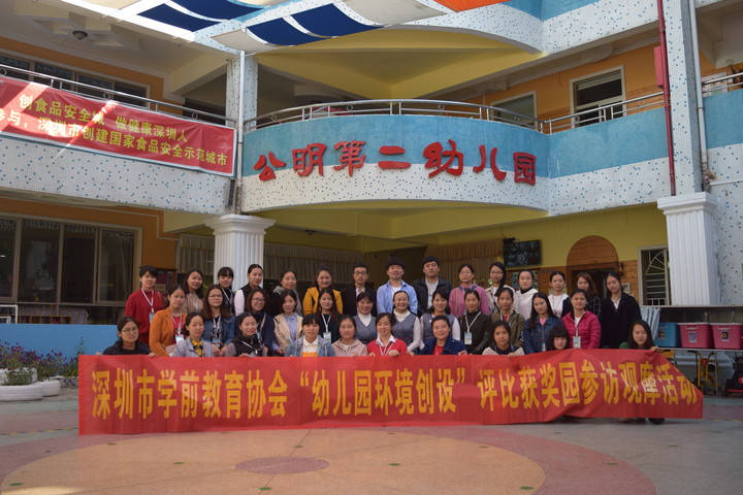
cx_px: 372
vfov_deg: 40.0
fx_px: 681
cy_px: 248
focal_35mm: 33
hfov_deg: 57.2
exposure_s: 1/400
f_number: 3.8
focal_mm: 22
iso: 200
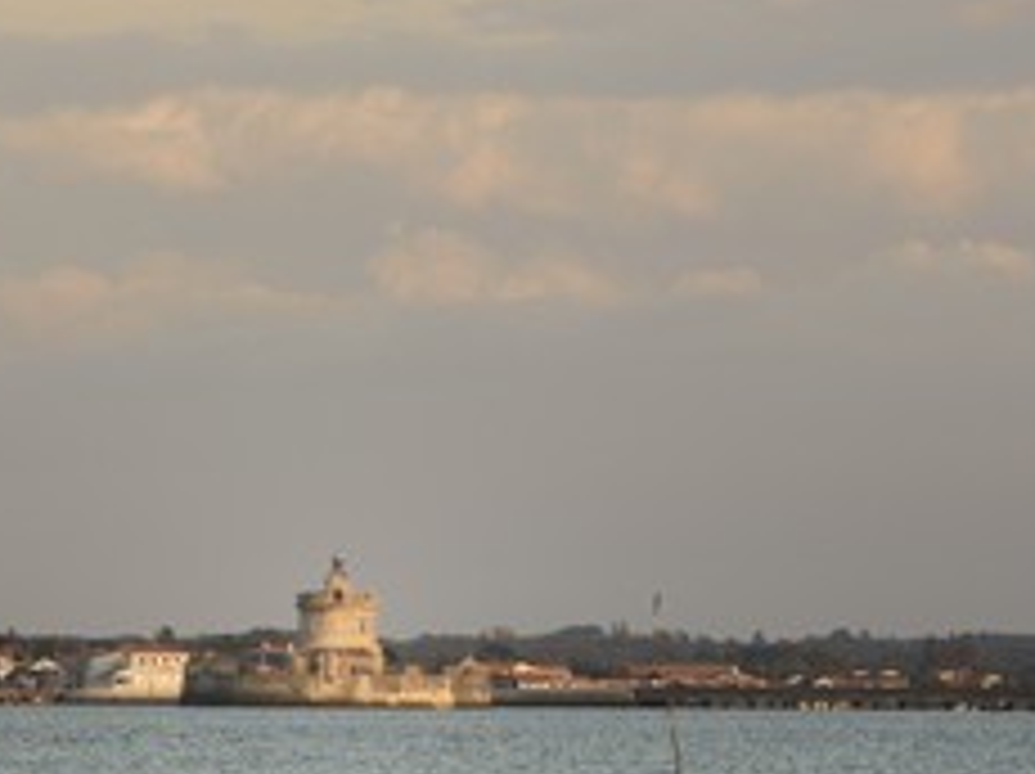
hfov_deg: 4.4
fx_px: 13411
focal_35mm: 449
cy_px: 382
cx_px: 448
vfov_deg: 3.3
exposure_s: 1/80
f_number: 4.5
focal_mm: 170
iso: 100
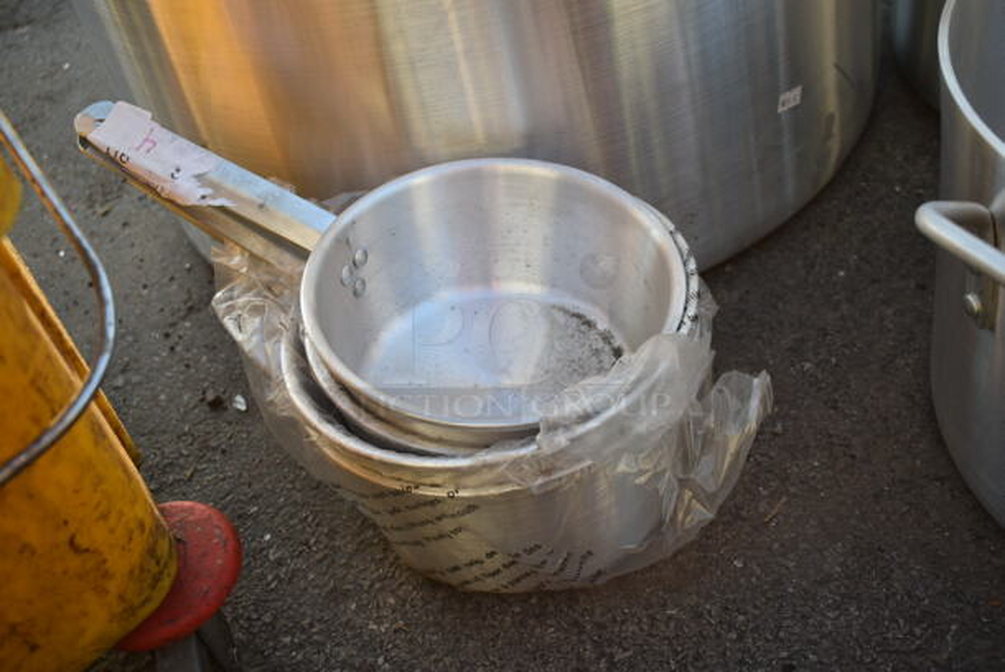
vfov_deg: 34.3
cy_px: 336
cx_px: 502
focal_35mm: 39
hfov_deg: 49.5
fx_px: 1090
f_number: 4
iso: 140
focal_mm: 26
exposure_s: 1/125
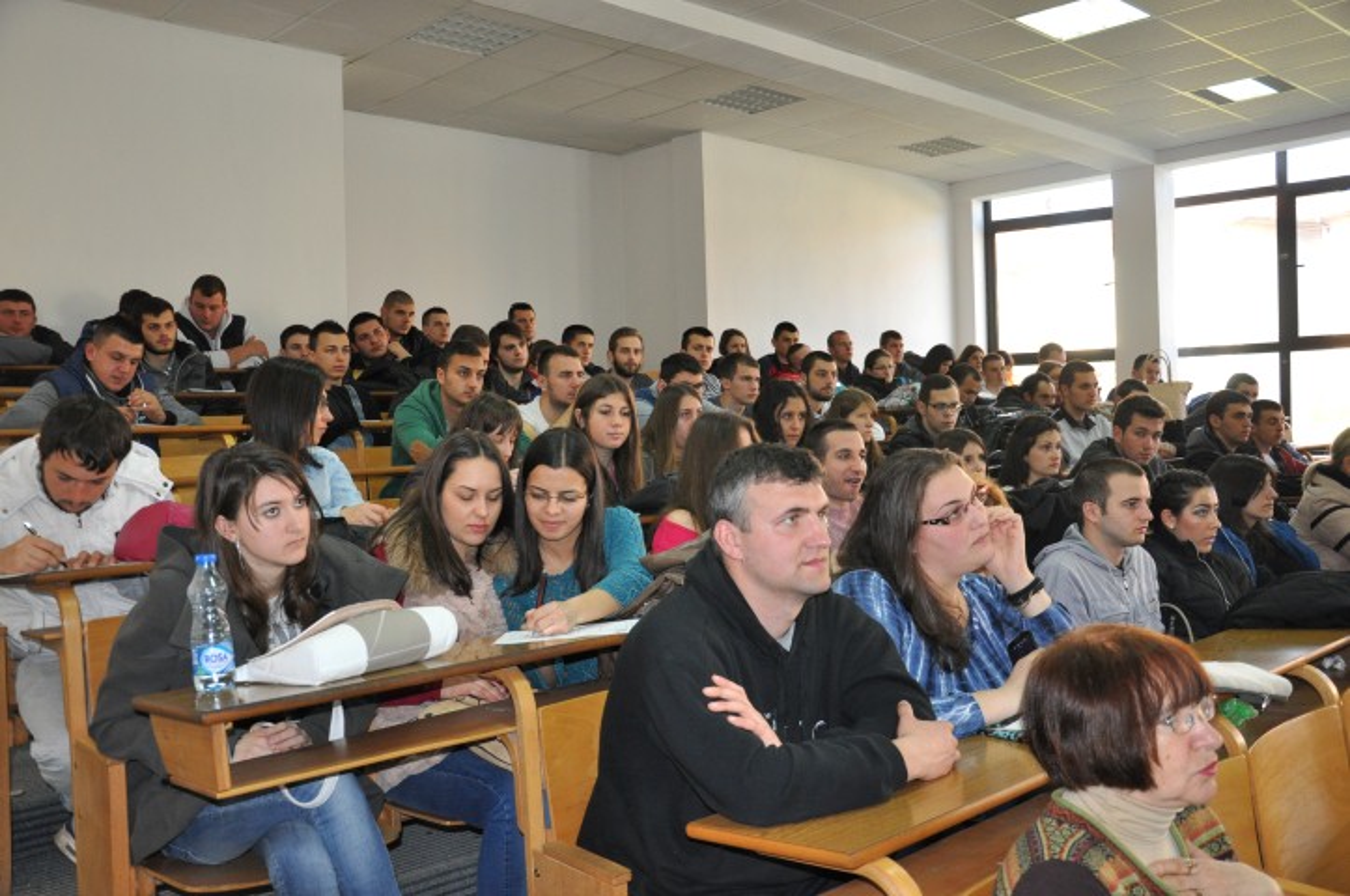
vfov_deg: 41.6
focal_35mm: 32
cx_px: 675
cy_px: 448
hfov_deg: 59.6
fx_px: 1180
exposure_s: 1/60
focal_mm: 21
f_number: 3.8
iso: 800
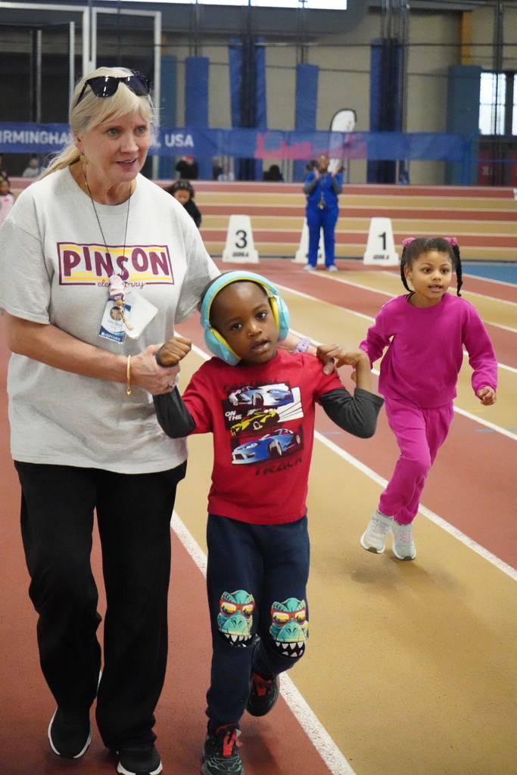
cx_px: 258
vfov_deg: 28.8
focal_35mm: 70
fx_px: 1507
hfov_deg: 19.5
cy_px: 388
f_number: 5.6
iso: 32000
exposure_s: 1/2500
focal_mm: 70
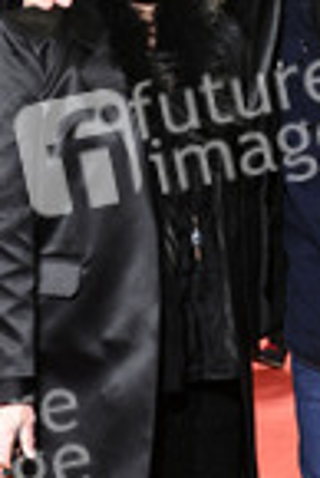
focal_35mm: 132
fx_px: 1756
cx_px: 280
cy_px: 303
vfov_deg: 15.5
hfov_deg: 10.4
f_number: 5
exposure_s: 1/200
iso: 5000
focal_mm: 48
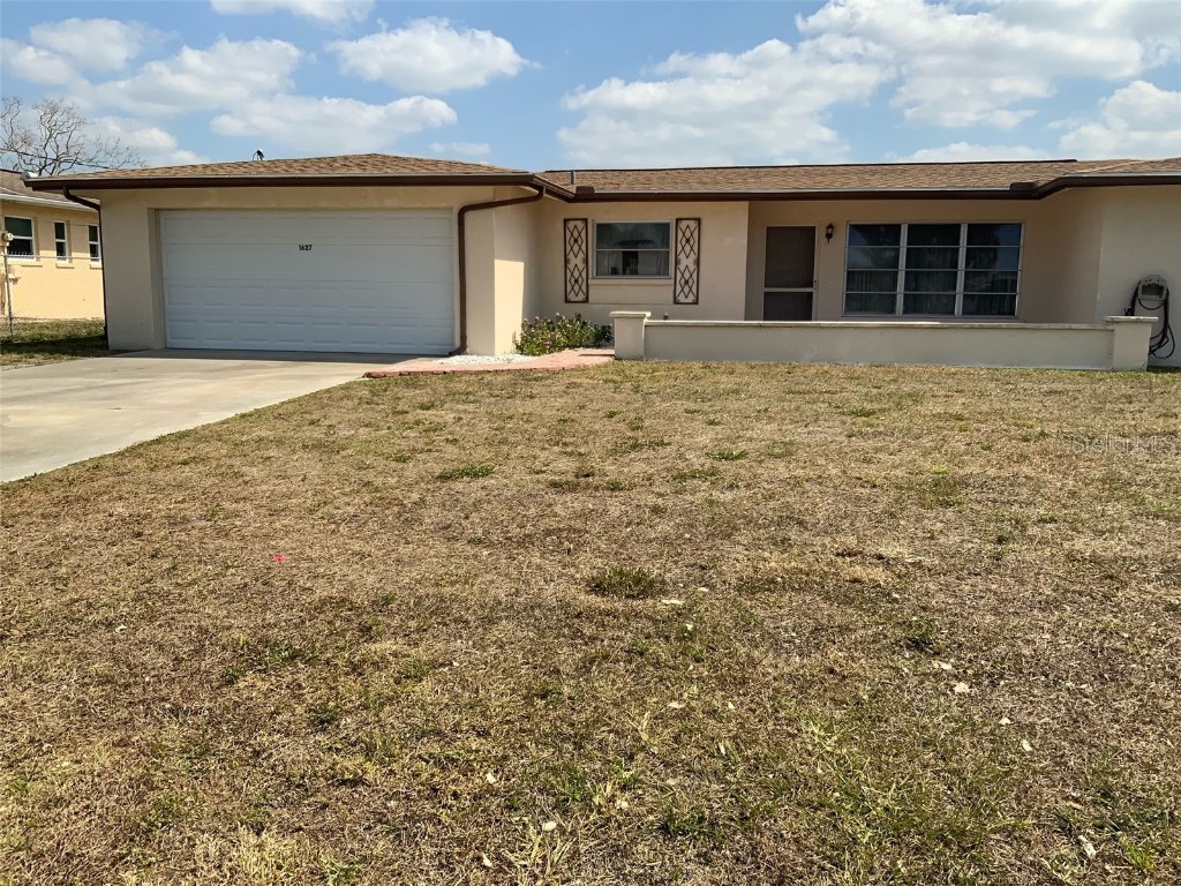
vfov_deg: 48.2
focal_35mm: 29
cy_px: 443
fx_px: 989
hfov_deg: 61.7
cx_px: 590
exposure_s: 1/1984
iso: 16
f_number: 1.8
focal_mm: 3
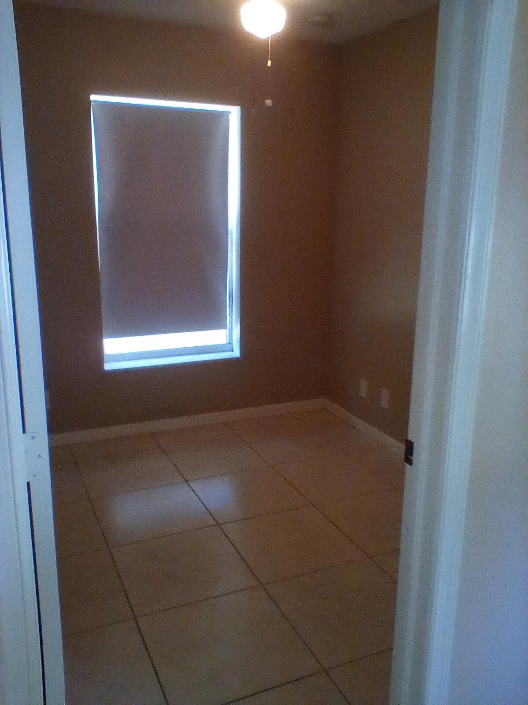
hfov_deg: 45.4
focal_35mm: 31
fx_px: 630
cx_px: 264
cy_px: 352
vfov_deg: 58.4
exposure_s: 1/20
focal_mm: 2.38
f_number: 2.4
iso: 371
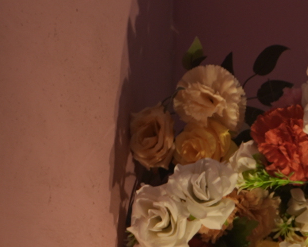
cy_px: 492
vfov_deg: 6.9
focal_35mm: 218
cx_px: 706
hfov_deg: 8.2
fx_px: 1988
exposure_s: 1/500
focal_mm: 34
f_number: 2.8
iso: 160
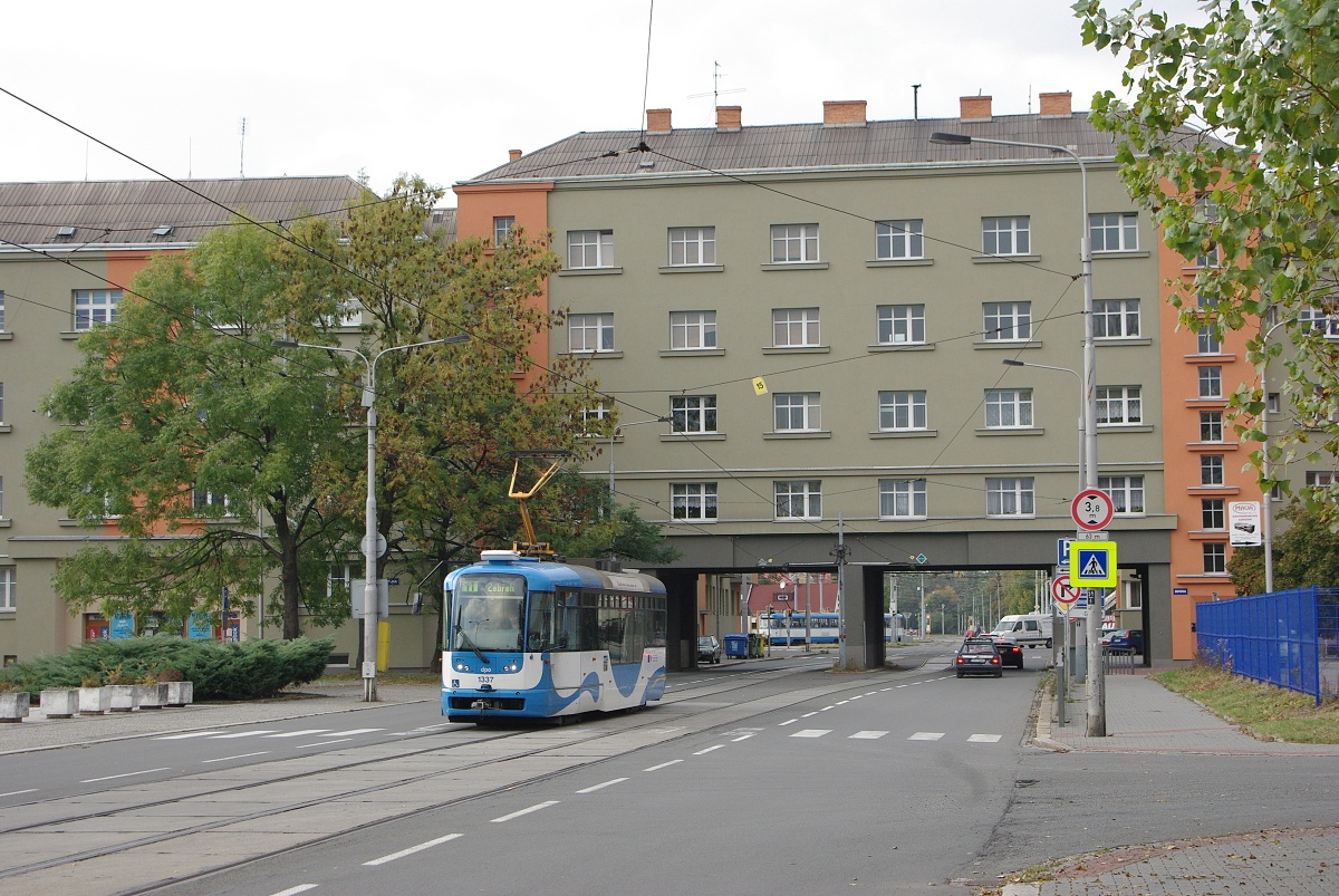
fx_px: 2495
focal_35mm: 67
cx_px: 670
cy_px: 448
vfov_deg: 20.4
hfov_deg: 30.0
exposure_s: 1/200
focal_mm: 45
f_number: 8
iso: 400
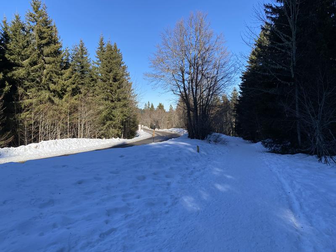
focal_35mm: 26
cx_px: 168
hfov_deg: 67.3
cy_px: 126
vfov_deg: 53.1
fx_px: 252
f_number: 1.8
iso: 32
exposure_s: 1/1522
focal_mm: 4.25
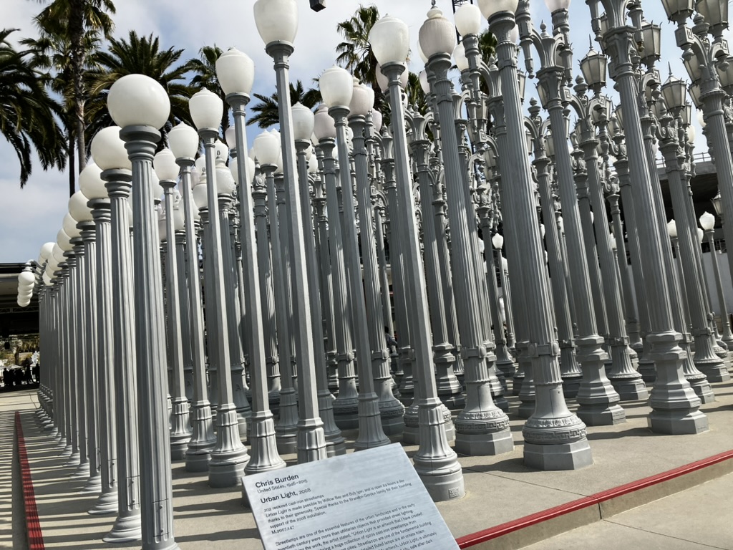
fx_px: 593
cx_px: 366
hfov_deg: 63.4
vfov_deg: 49.7
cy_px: 275
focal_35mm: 28
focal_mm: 3.99
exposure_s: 1/2558
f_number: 1.8
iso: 32
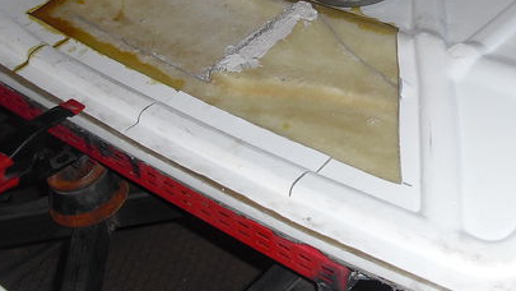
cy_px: 55
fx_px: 848
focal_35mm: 62
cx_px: 375
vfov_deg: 19.2
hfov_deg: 33.3
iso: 100
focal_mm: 6.3
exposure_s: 1/125
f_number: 3.1
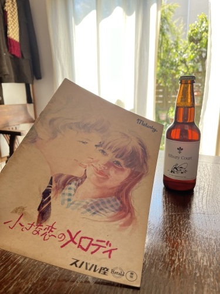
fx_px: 220
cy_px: 147
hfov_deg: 53.1
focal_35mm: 26
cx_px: 110
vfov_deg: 67.3
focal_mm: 5.1
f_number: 1.6
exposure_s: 1/152
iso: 64
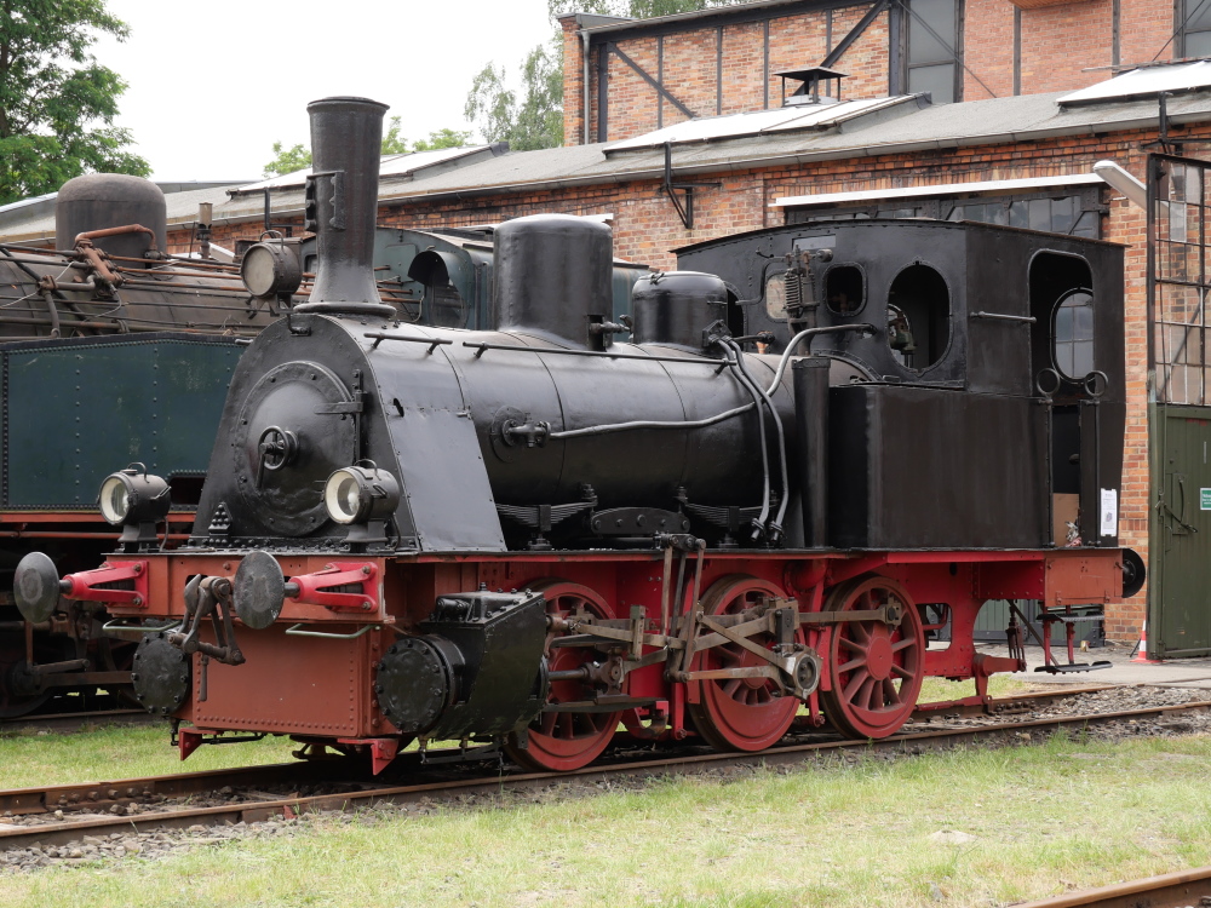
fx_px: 2309
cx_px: 606
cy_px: 454
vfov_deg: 22.3
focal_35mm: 66
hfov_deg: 29.4
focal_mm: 33
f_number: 6.3
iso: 200
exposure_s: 1/200
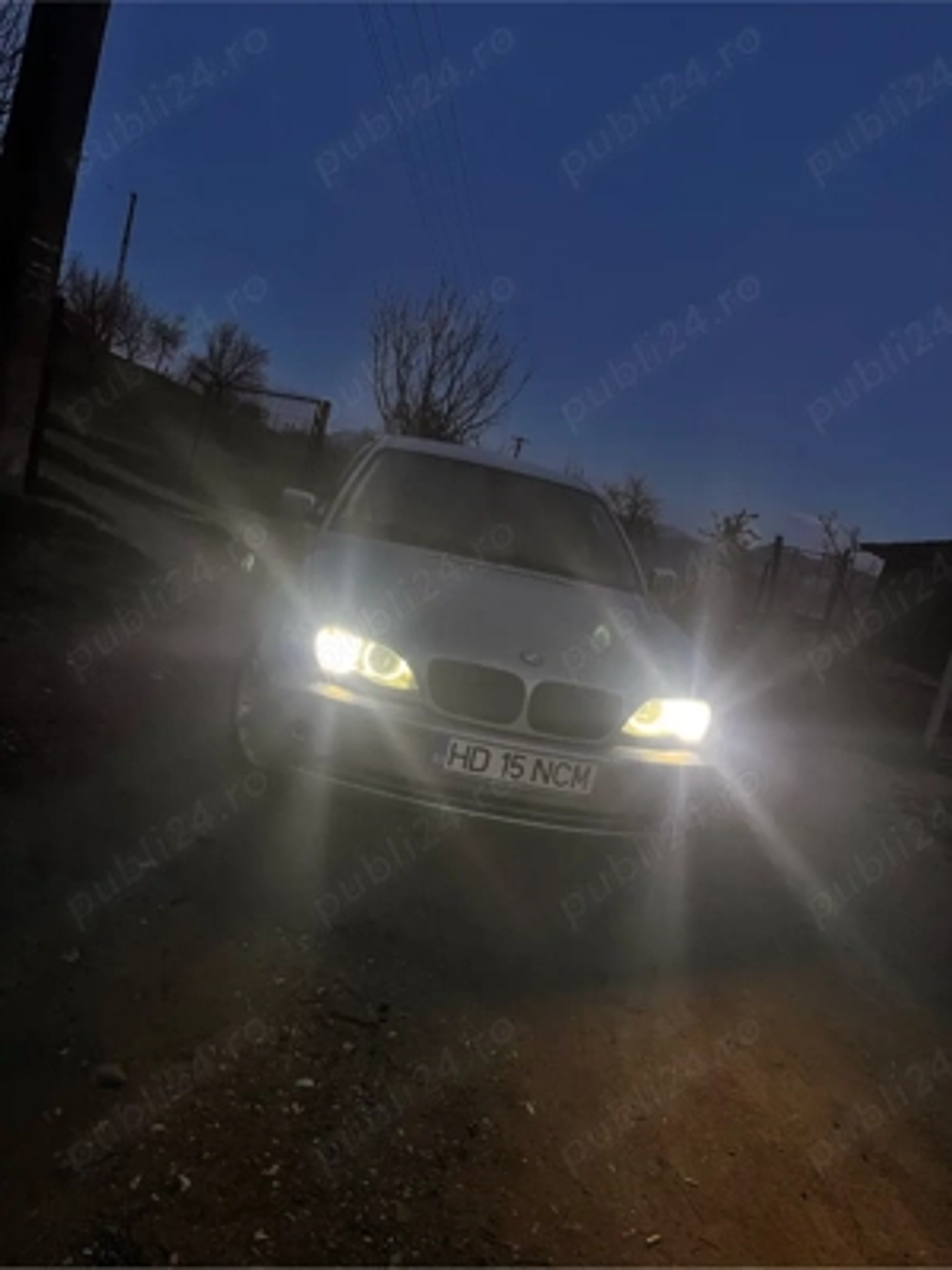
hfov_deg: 53.1
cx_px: 476
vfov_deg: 67.3
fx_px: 953
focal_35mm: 26
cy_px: 635
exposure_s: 1/57
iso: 250
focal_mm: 5.1
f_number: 1.6
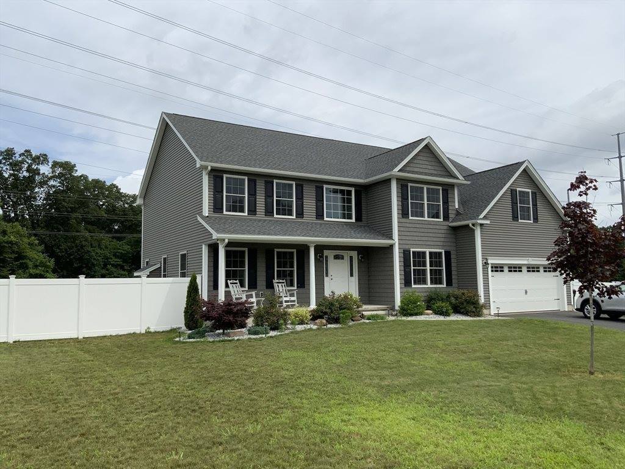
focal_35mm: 29
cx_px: 312
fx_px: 524
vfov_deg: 48.2
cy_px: 234
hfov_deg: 61.7
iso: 20
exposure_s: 1/2959
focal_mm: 3
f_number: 1.8
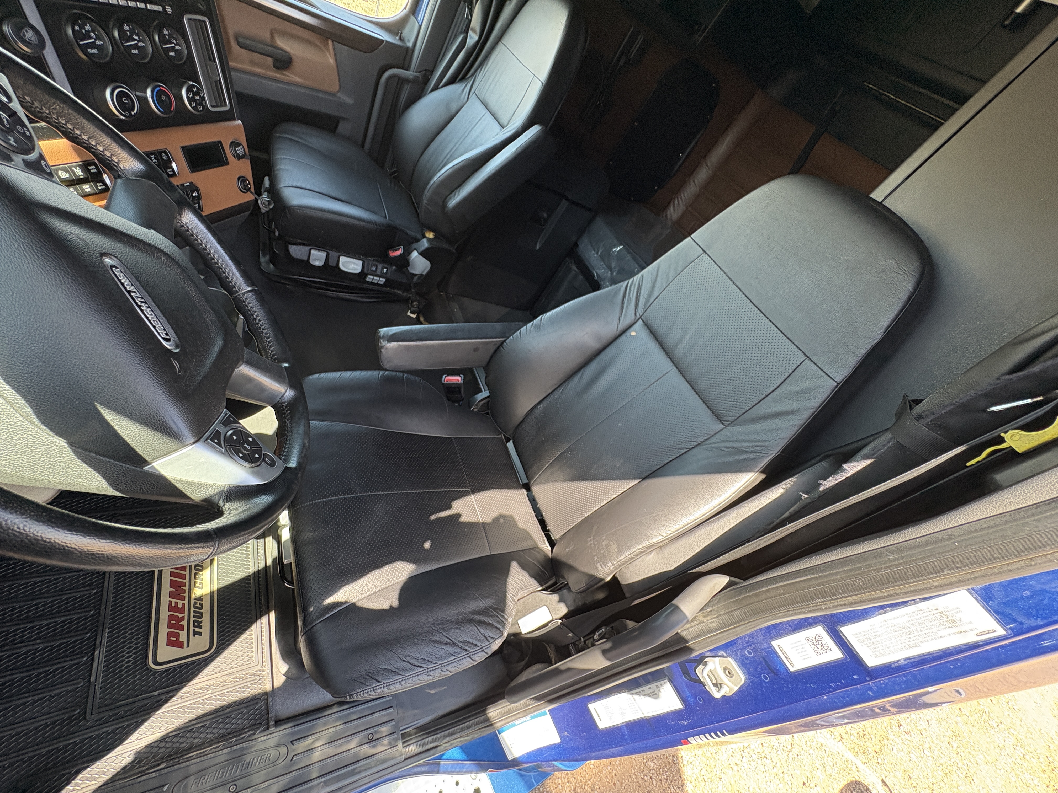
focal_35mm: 14
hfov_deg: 102.1
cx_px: 529
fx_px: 428
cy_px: 396
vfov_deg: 85.7
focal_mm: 2.22
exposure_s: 1/99
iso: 200
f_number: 2.2
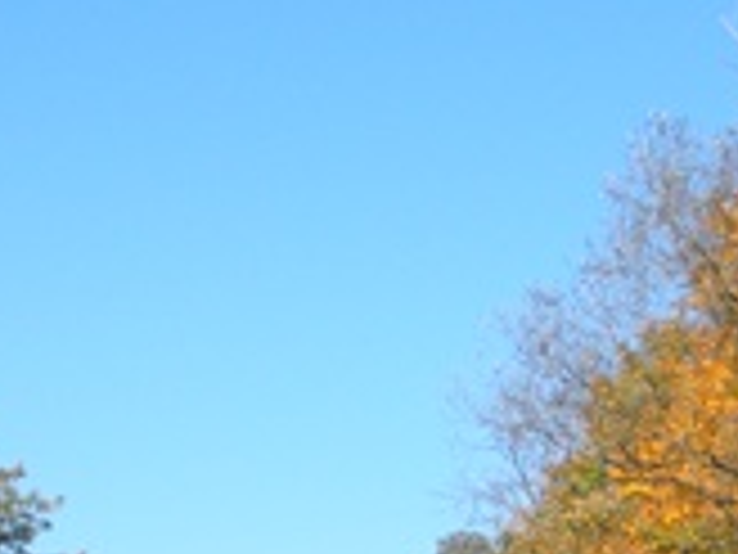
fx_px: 2814
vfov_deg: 11.0
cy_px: 680
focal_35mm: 132
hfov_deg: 14.8
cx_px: 598
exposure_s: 1/418
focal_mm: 6.3
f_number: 3.5
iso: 64
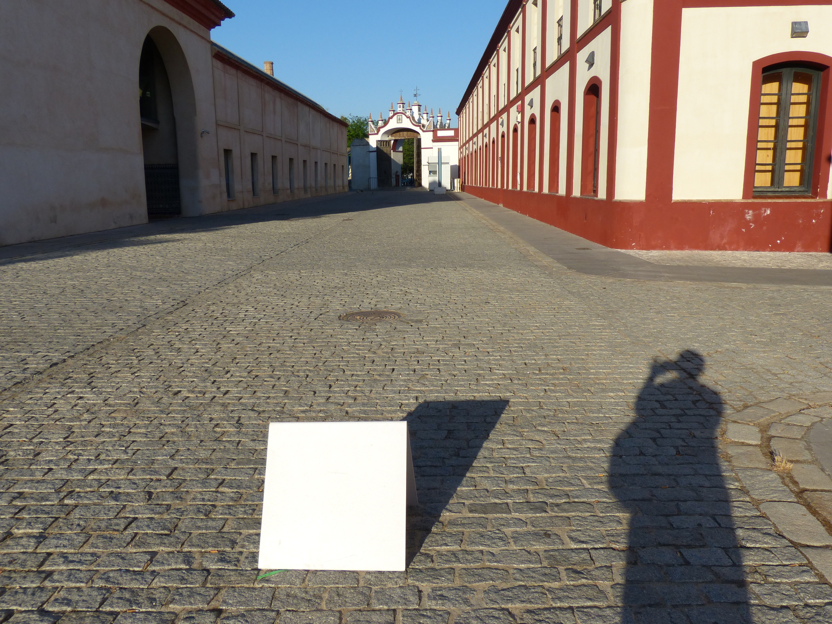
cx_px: 416
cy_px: 312
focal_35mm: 28
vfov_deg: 49.7
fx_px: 673
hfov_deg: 63.4
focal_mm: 5
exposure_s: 1/800
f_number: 4
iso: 100
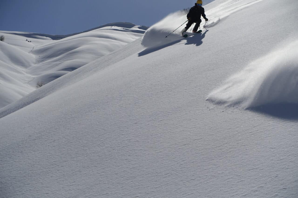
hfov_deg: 28.8
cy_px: 99
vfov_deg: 19.5
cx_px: 149
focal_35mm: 70
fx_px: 579
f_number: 5.6
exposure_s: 1/400
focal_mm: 25.7
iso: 125
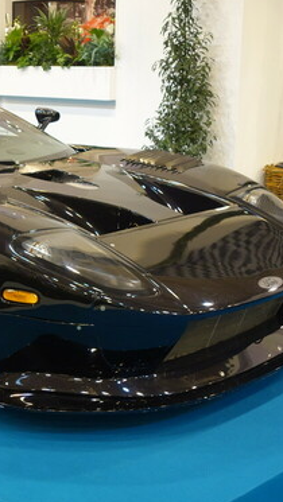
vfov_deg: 32.8
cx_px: -40
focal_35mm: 64
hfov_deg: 18.0
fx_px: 853
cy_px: 240
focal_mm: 14.23
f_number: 2.8
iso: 320
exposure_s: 1/40
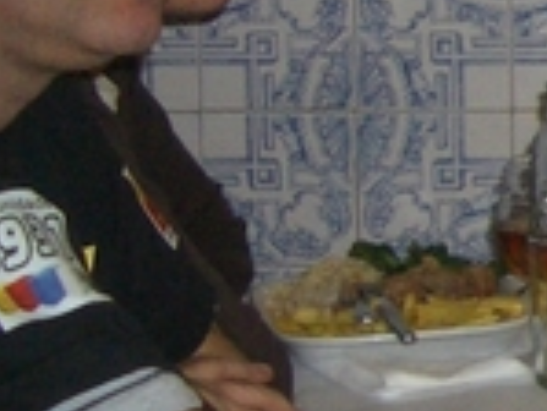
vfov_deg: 7.9
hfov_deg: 9.2
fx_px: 2973
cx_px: 1391
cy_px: 4
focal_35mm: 188
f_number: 2.6
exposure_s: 1/60
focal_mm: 5.8
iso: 100
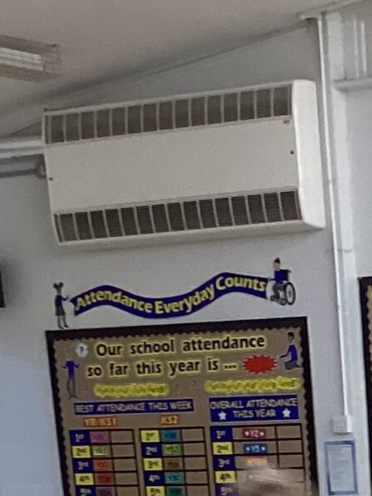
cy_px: 1066
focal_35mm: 134
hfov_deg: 10.8
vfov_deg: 12.5
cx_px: 514
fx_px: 1920
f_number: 2.4
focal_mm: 3.3
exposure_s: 1/50
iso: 80
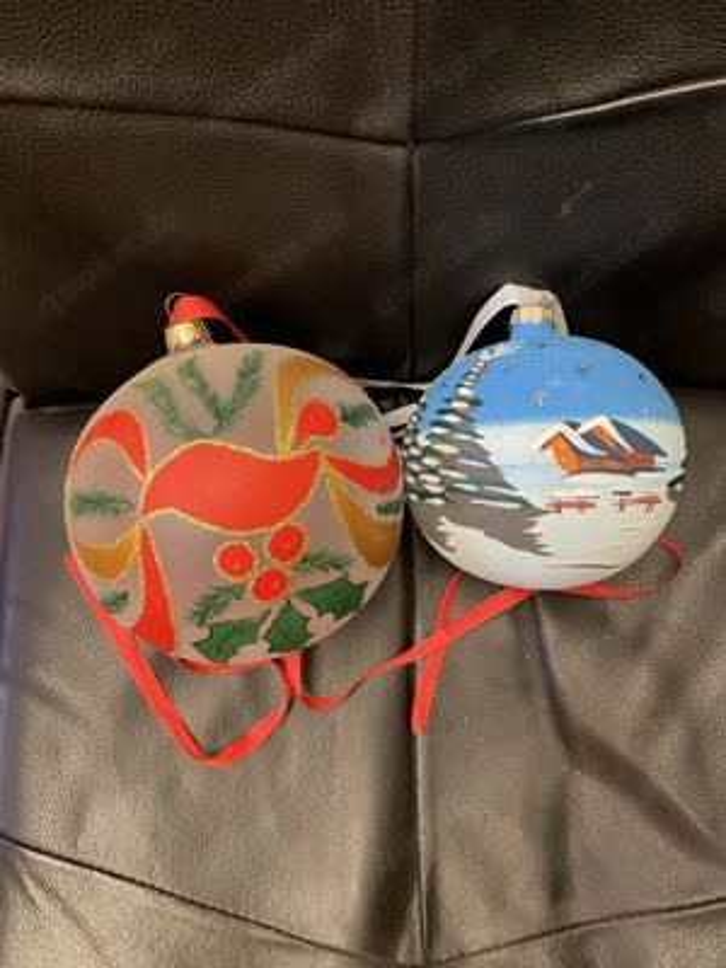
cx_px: 363
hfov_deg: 53.1
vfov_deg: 67.3
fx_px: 727
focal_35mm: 26
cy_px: 484
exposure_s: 1/33
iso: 500
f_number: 1.6
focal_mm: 4.2
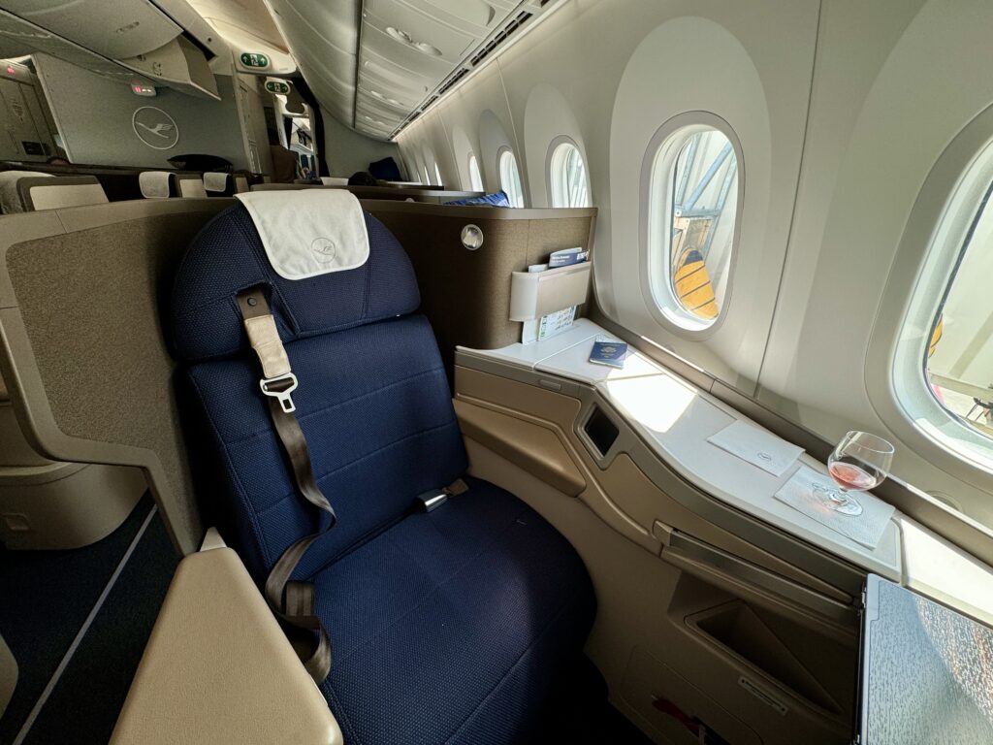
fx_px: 402
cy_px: 372
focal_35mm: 14
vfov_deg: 85.7
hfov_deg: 102.1
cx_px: 496
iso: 80
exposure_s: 1/167
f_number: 2.2
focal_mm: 2.22
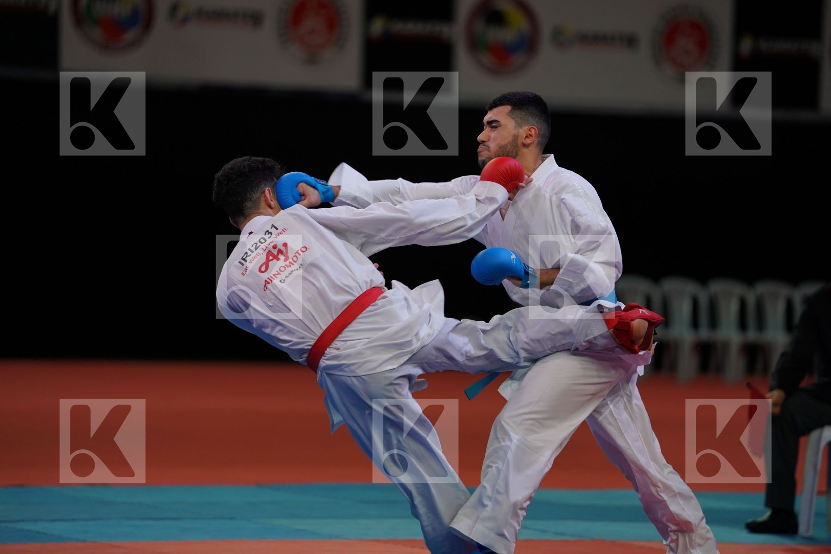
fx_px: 4616
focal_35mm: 200
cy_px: 277
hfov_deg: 10.3
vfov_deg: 6.9
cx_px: 416
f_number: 2.8
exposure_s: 1/1000
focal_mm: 200
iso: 400
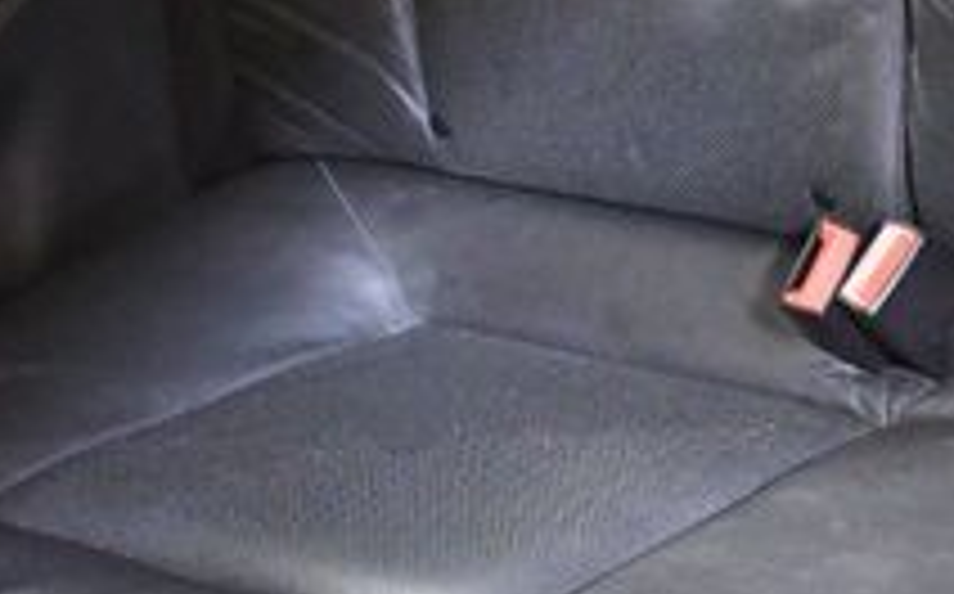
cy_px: 443
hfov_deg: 17.9
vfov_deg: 11.7
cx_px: 1134
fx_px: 2883
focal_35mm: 111
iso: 6400
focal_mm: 18
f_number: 3.5
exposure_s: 1/60
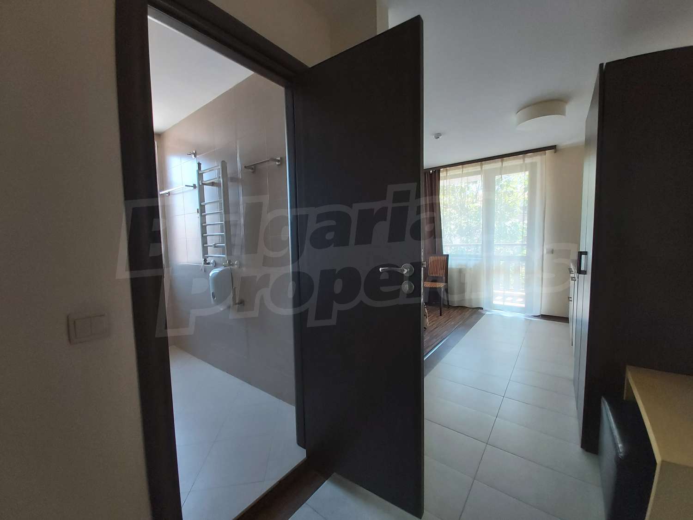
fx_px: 240
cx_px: 346
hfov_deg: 110.5
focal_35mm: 12
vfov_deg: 94.5
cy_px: 260
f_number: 2.2
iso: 160
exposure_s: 1/50
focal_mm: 1.42
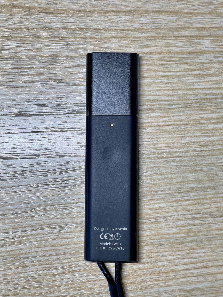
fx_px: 550
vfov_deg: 30.3
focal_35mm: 64
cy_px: 148
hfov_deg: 22.9
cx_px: 112
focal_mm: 7.5
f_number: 2.2
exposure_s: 1/99
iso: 80
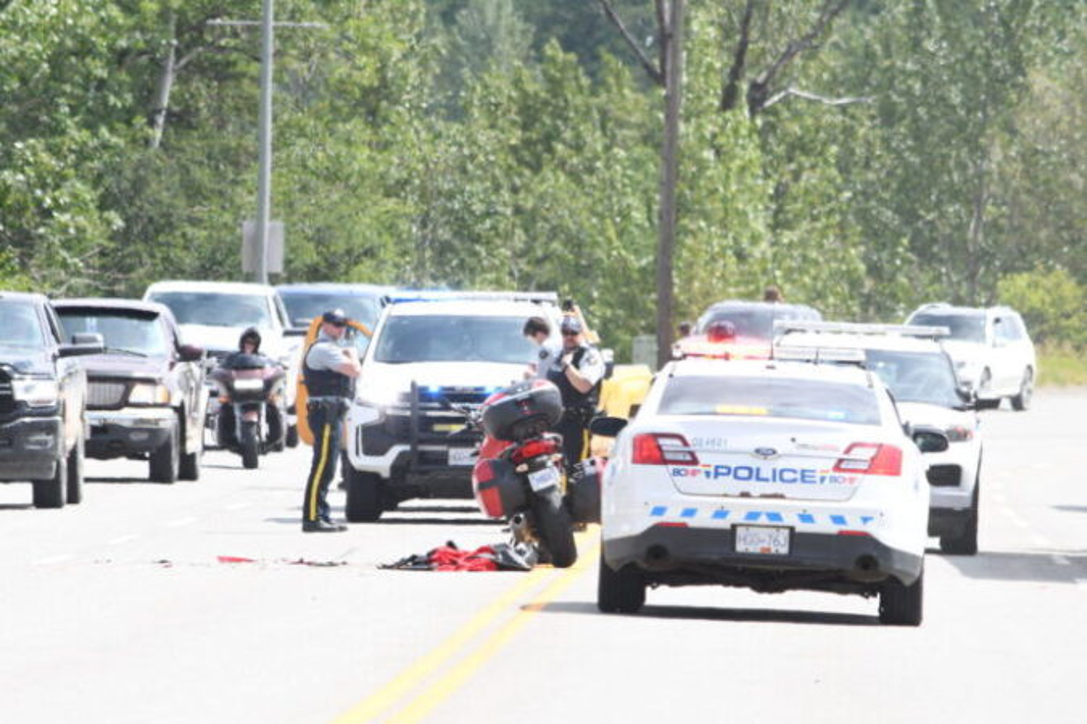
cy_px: 362
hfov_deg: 3.4
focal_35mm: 600
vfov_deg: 2.3
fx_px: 18115
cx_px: 544
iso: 160
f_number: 8
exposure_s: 1/200
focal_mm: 300
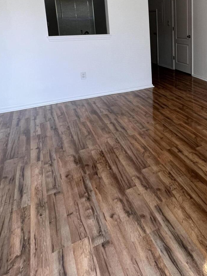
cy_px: 70
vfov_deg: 60.2
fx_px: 223
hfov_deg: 43.5
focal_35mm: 28
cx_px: 201
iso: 125
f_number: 1.8
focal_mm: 1.57
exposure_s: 1/120
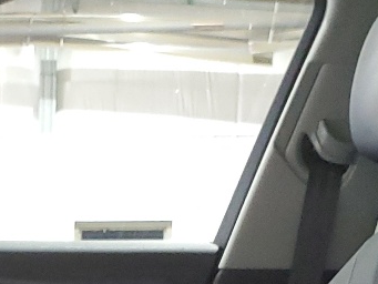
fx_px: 1333
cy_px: 561
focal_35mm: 122
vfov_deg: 11.1
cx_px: -94
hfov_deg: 15.5
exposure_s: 1/50
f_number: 1.5
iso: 357
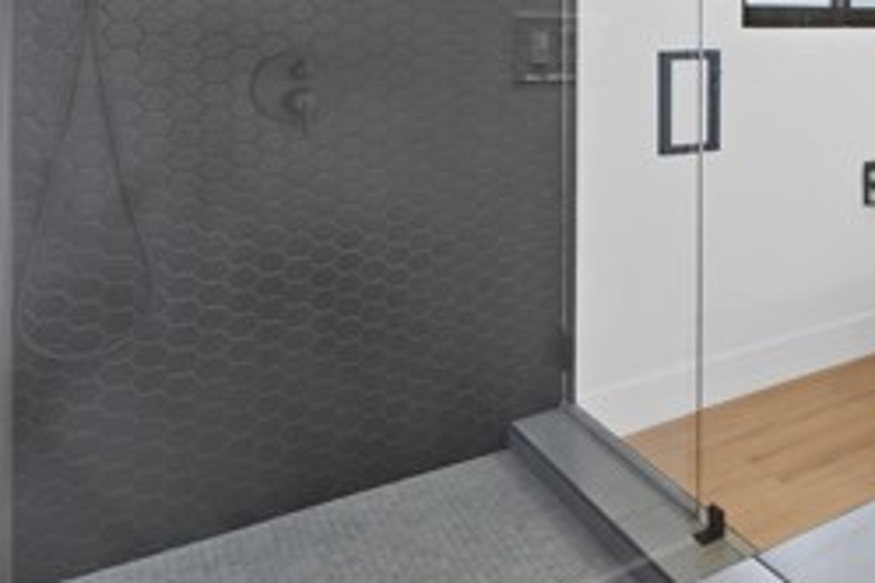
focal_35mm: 36
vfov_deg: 34.1
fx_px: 875
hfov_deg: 37.5
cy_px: 19
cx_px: 1089
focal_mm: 14
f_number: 8
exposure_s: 1/8
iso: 400
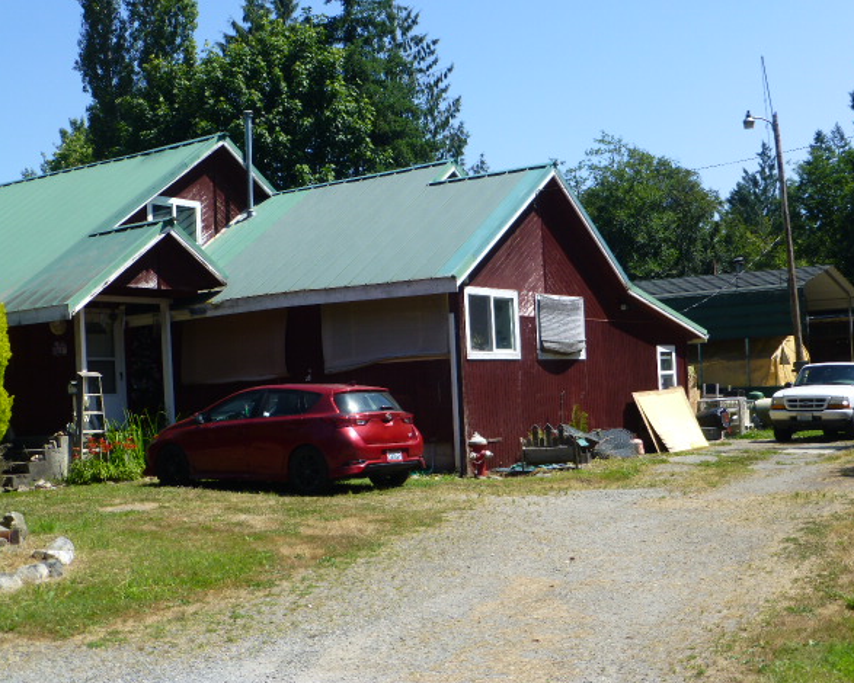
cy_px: 336
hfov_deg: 37.3
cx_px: 452
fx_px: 1264
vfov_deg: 30.3
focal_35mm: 50
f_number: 4.2
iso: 100
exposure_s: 1/500
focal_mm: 8.5
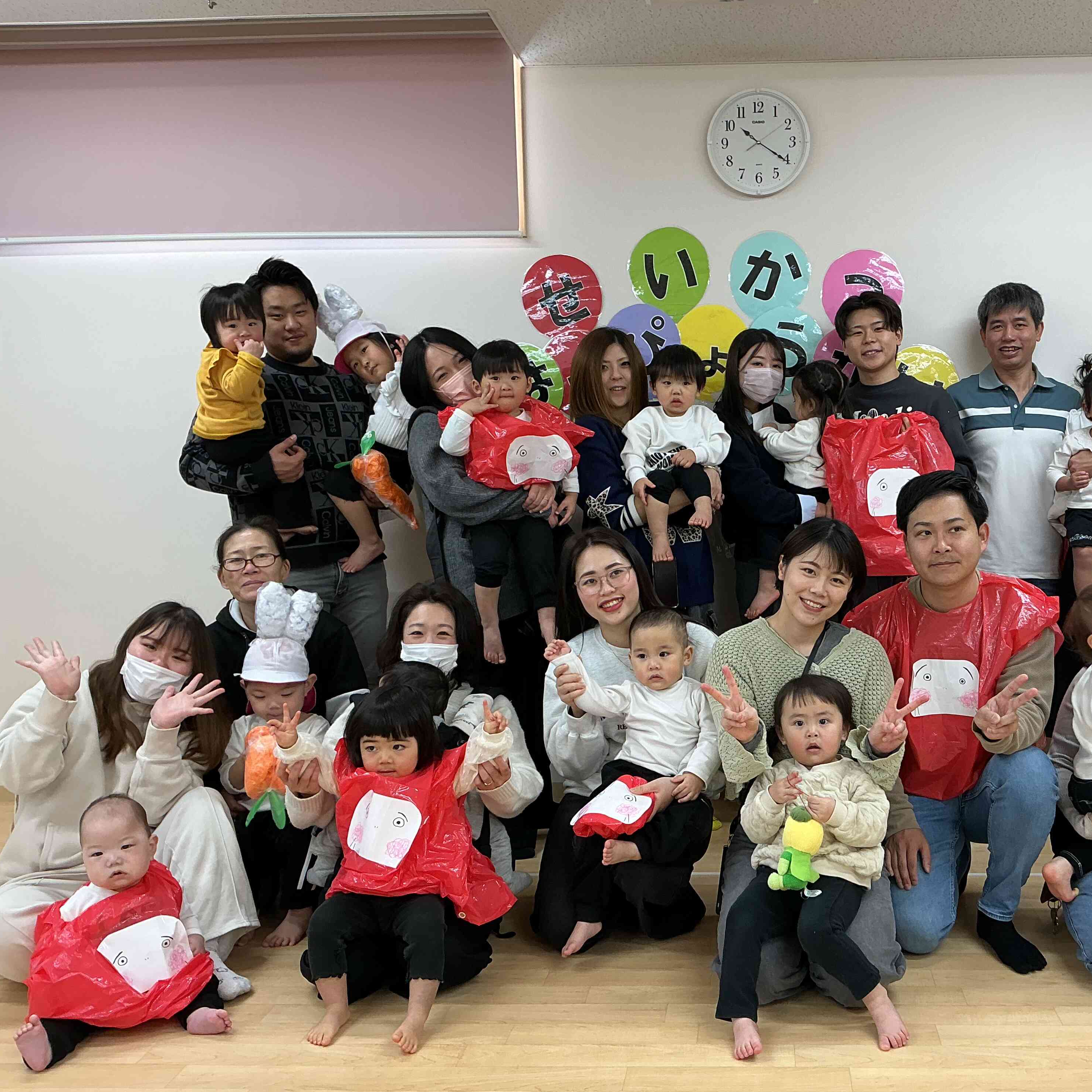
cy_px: 556
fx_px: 1249
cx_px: 742
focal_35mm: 35
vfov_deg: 47.2
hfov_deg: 46.4
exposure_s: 1/60
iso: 40
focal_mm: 3
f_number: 1.8
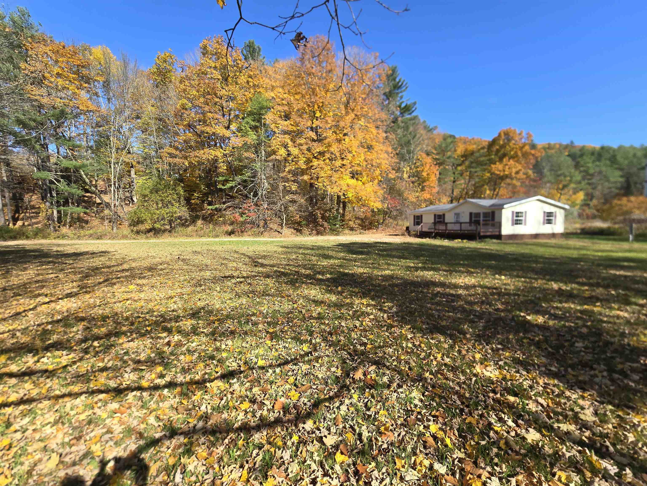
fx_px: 243
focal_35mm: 13
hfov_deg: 106.2
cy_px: 243
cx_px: 324
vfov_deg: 89.9
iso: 50
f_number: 2.2
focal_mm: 2.2
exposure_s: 1/1114
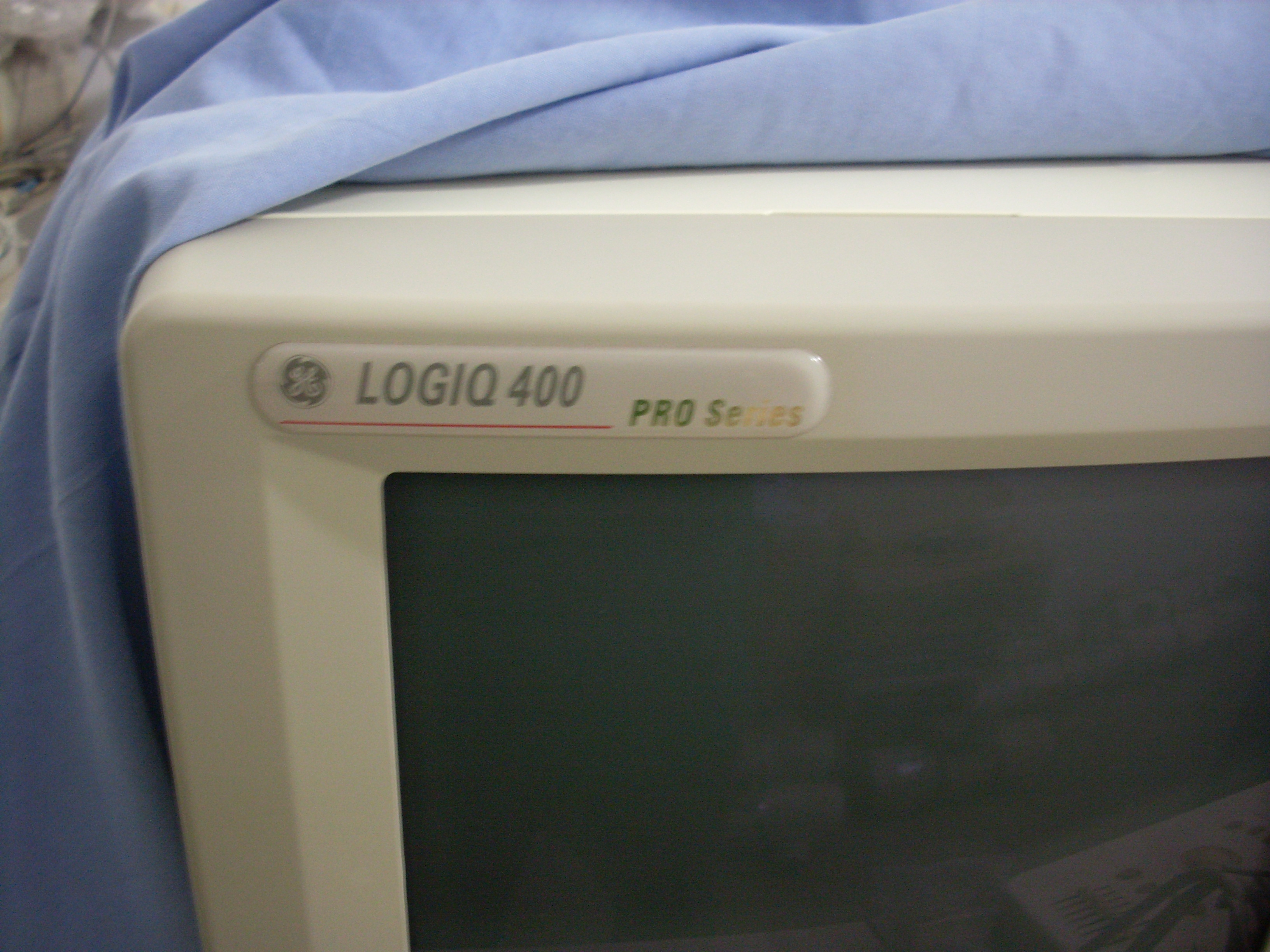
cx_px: 635
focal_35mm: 38
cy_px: 476
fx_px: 1394
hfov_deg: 49.0
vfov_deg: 37.7
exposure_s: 1/4
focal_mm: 6.3
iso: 200
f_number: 3
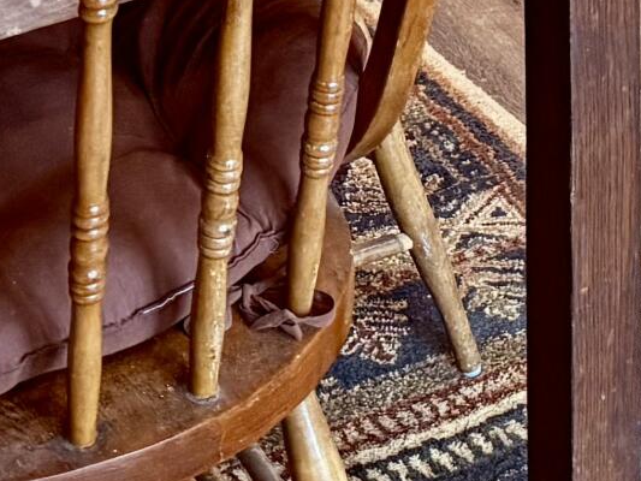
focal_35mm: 135
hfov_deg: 14.5
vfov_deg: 9.4
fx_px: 2500
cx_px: 505
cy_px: -776
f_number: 1.78
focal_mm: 6.76
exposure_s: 1/60
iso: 320
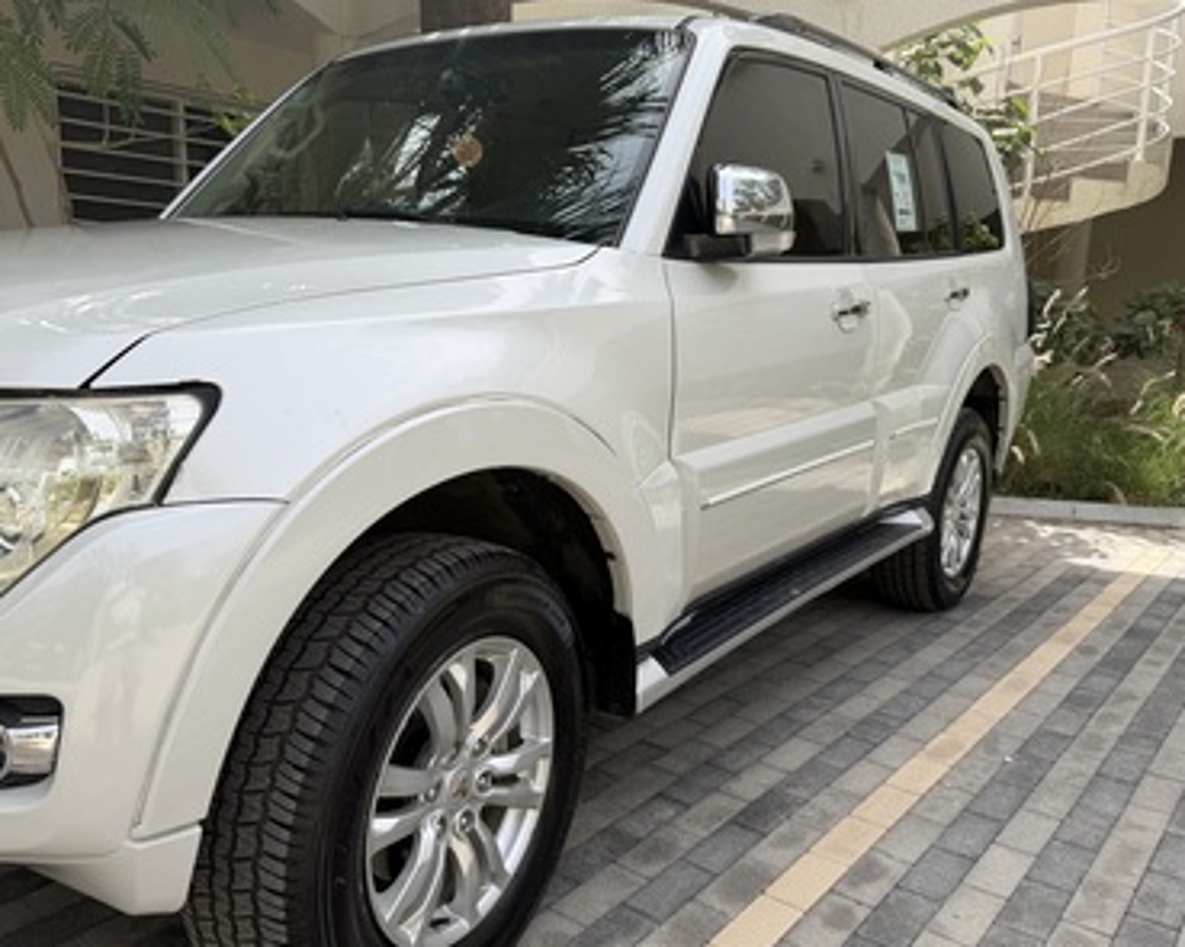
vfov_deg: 49.9
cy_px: 525
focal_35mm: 29
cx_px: 657
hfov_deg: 60.3
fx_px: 1017
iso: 80
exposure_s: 1/2053
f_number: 1.78
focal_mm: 6.76
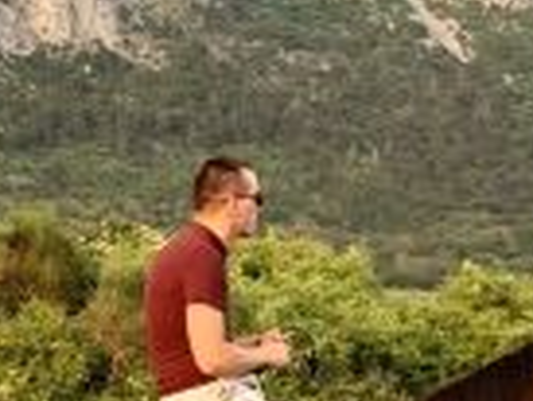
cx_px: 222
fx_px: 2990
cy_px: 346
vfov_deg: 7.6
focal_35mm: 194
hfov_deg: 10.2
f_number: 1.8
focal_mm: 4.25
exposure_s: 1/180
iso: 25
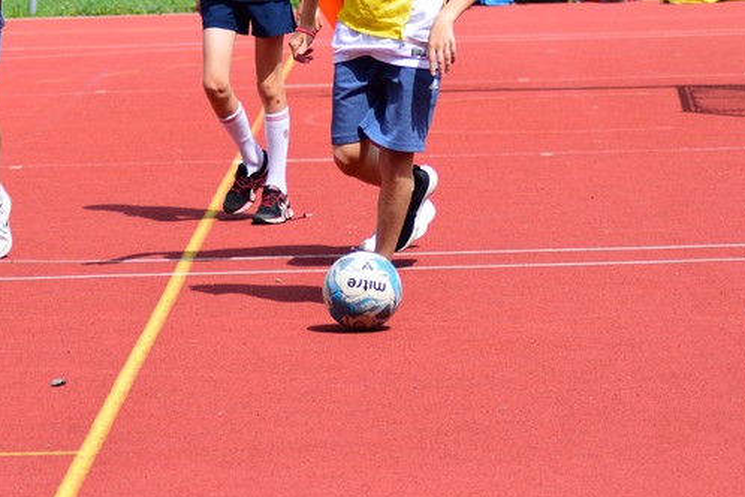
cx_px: 371
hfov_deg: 9.5
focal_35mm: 216
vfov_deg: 6.3
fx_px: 4470
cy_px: 44
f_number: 4
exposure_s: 1/1250
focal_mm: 70
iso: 200
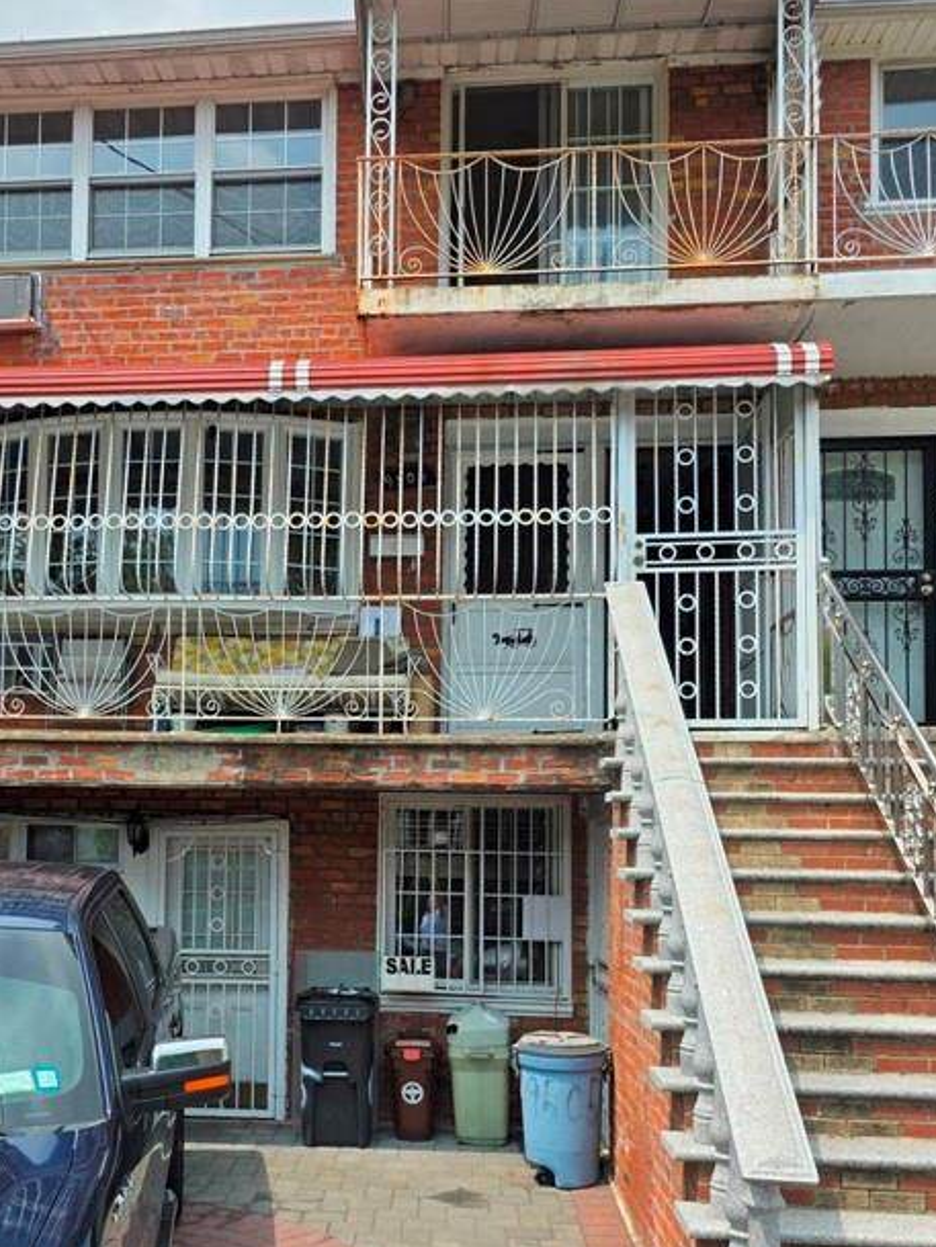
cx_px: 327
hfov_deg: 41.4
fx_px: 1225
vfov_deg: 53.3
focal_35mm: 34
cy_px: 784
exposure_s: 1/5447
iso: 80
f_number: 1.7
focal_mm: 6.3
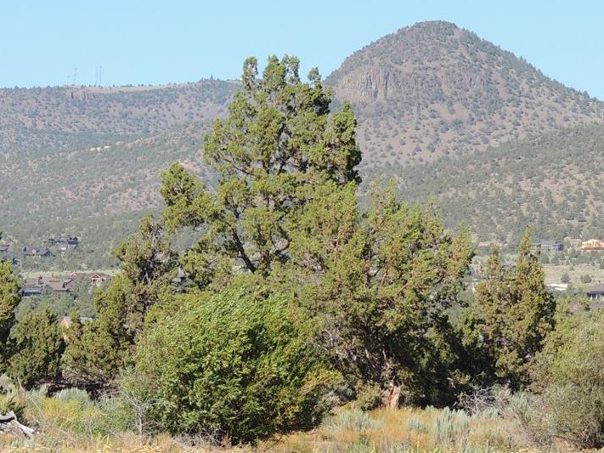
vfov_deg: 5.9
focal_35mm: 253
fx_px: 4414
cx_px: 310
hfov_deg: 7.8
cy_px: 389
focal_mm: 21.4
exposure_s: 1/500
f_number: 4.2
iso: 100
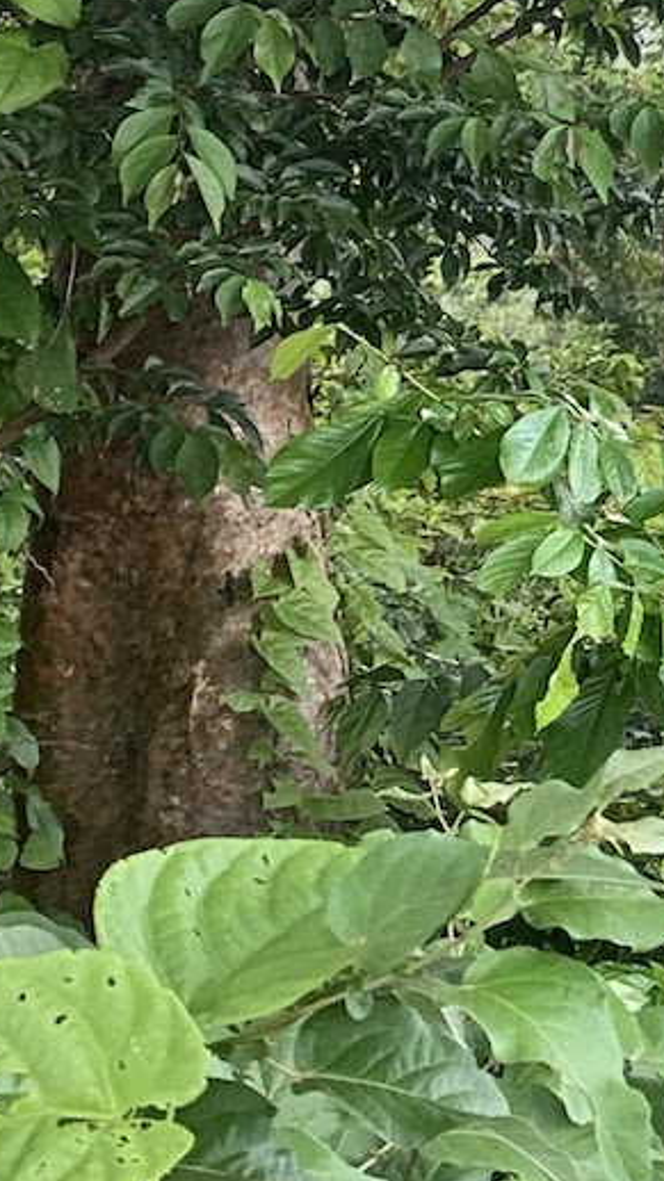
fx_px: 3290
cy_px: 258
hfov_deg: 10.2
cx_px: 1536
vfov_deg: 20.2
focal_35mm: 105
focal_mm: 4.25
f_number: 1.8
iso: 64
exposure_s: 1/121
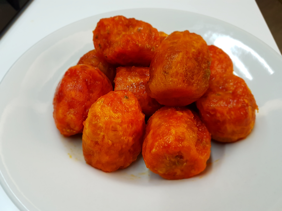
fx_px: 212
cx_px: 141
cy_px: 106
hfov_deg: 67.3
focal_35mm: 26
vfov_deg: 53.1
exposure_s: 1/50
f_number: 1.7
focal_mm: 4.2
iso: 100
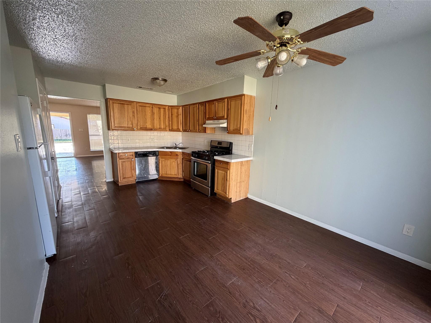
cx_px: 216
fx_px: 174
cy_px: 162
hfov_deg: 102.1
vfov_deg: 85.7
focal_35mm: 14
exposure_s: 1/105
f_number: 2.2
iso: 320
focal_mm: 2.22
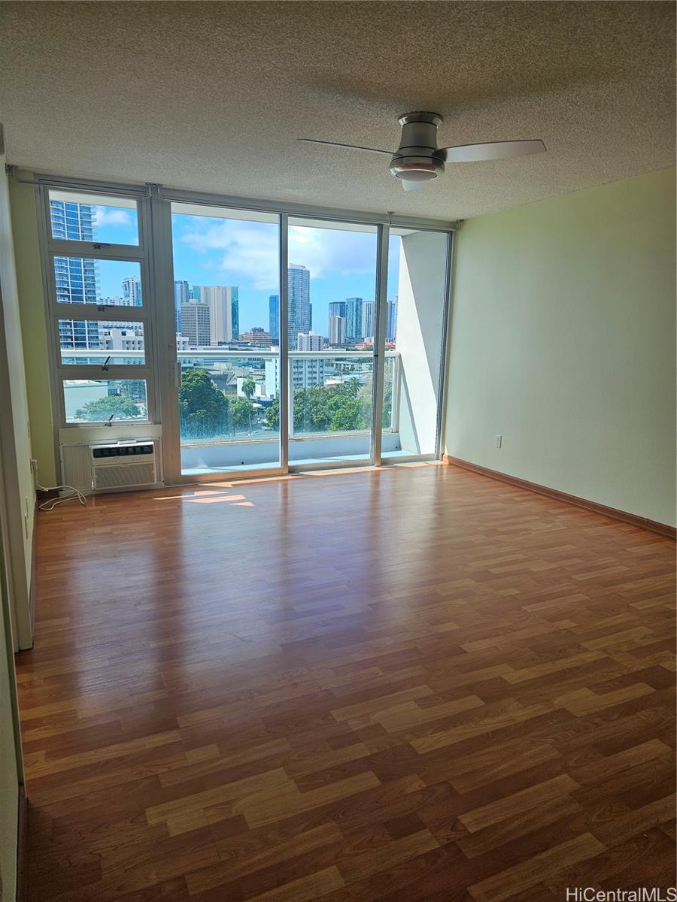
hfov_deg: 58.9
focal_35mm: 23
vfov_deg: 73.9
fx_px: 600
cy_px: 451
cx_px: 338
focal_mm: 6.3
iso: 10
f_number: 1.7
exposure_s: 1/328
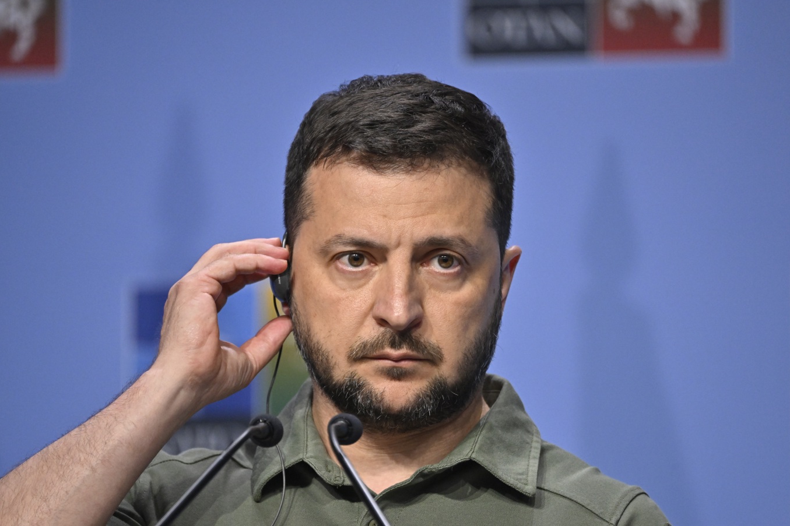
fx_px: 12111
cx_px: 396
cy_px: 263
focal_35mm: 552
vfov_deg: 2.5
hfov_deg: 3.7
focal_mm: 550
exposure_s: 1/400
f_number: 5.6
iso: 4000
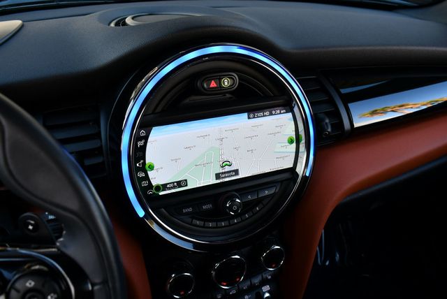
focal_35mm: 36
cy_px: 150
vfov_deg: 36.9
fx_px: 447
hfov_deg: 53.1
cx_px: 224
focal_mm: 18
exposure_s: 1/250
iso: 400
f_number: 4.5
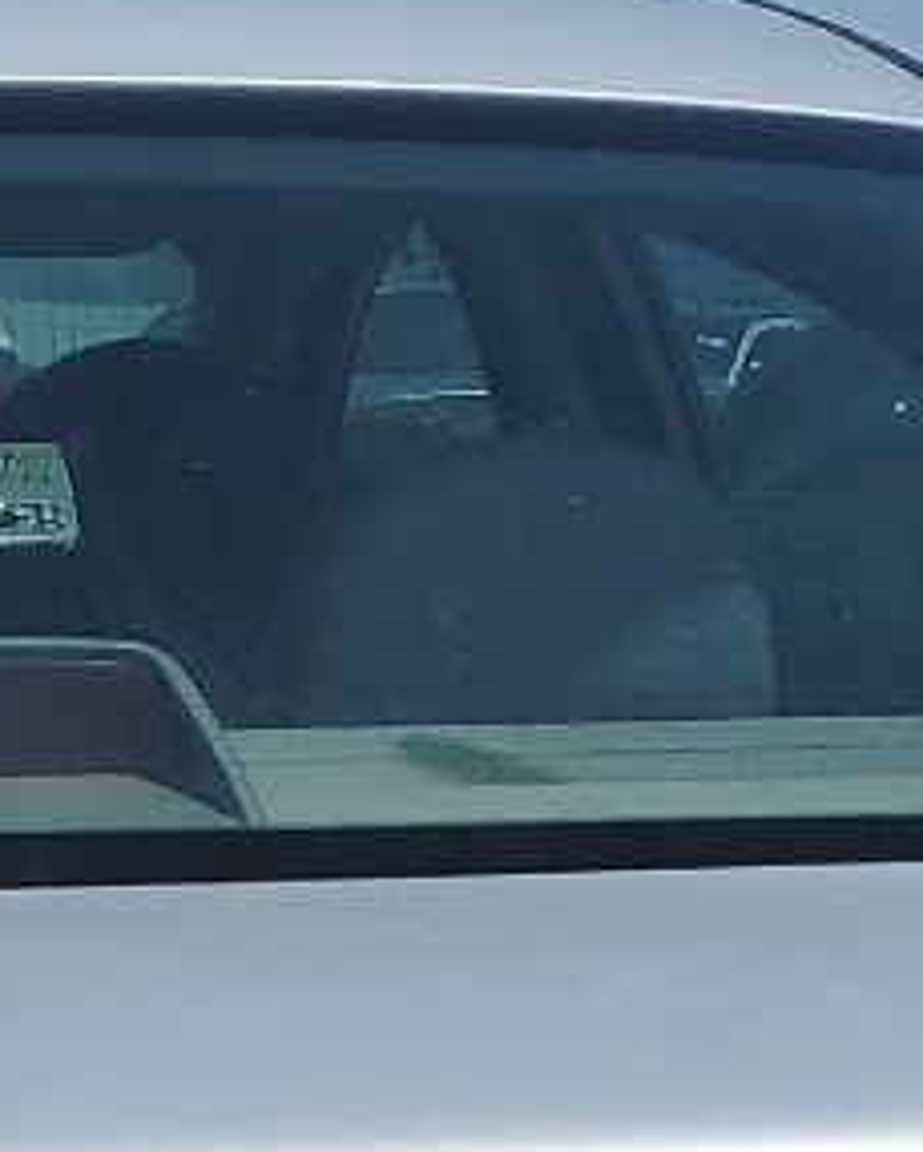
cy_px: 1877
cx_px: 20
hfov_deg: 10.8
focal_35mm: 142
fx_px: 4846
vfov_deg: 12.7
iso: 50
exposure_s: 1/10000
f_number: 1.5
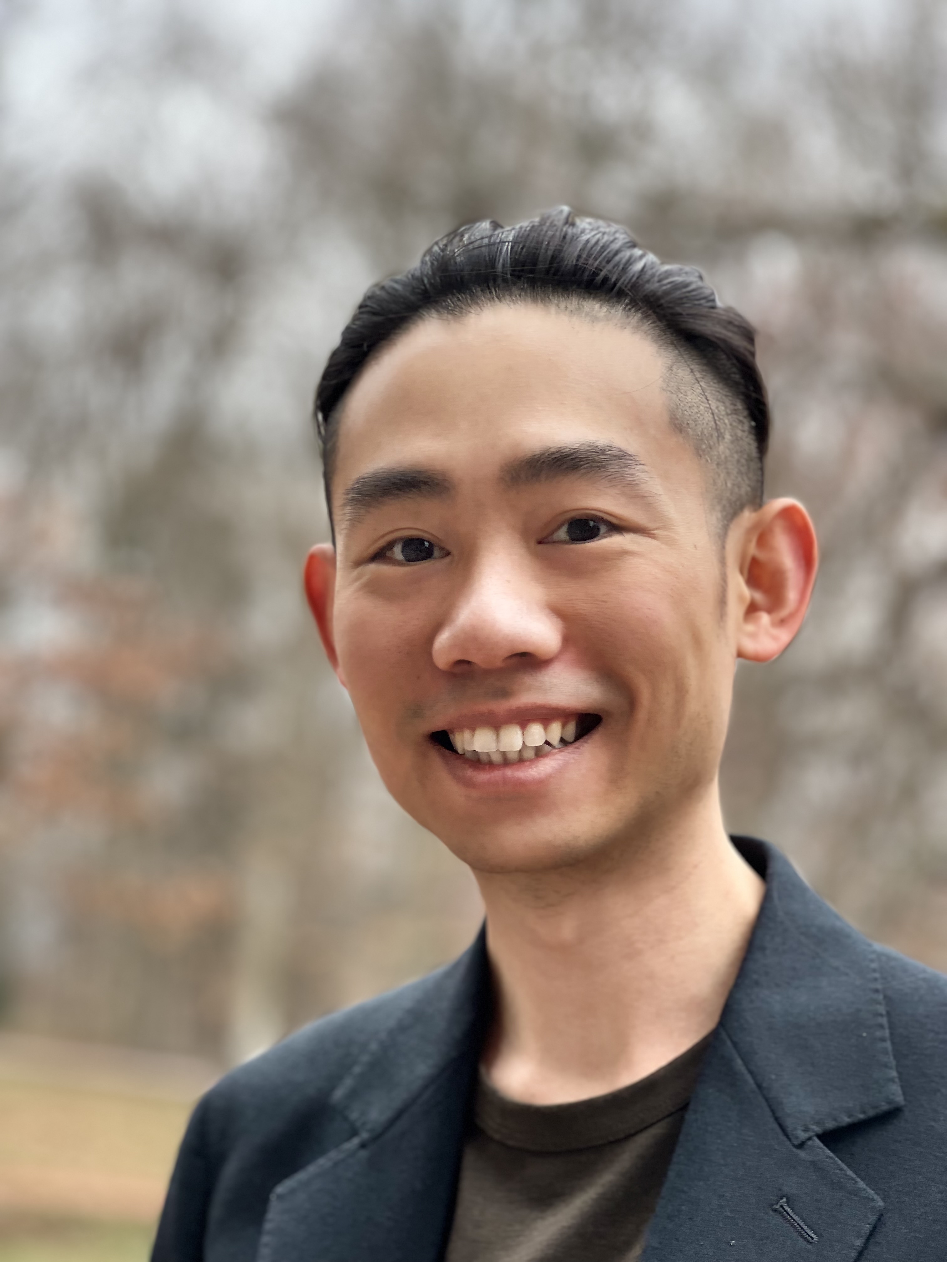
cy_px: 631
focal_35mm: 77
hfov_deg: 19.1
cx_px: 474
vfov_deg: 25.3
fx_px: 2809
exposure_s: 1/121
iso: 40
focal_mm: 9
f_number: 2.8
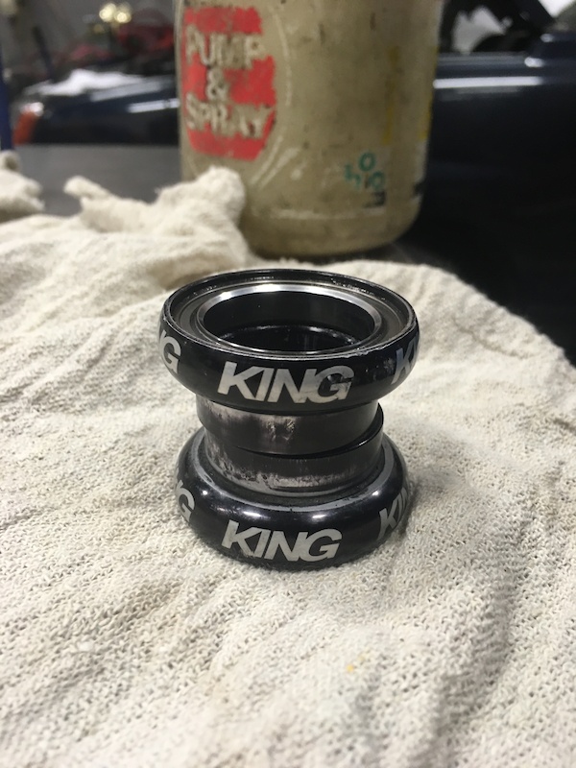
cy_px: 384
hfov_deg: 48.2
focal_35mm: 29
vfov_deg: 61.7
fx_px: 643
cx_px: 288
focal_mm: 4.15
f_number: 2.2
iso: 80
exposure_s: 1/30
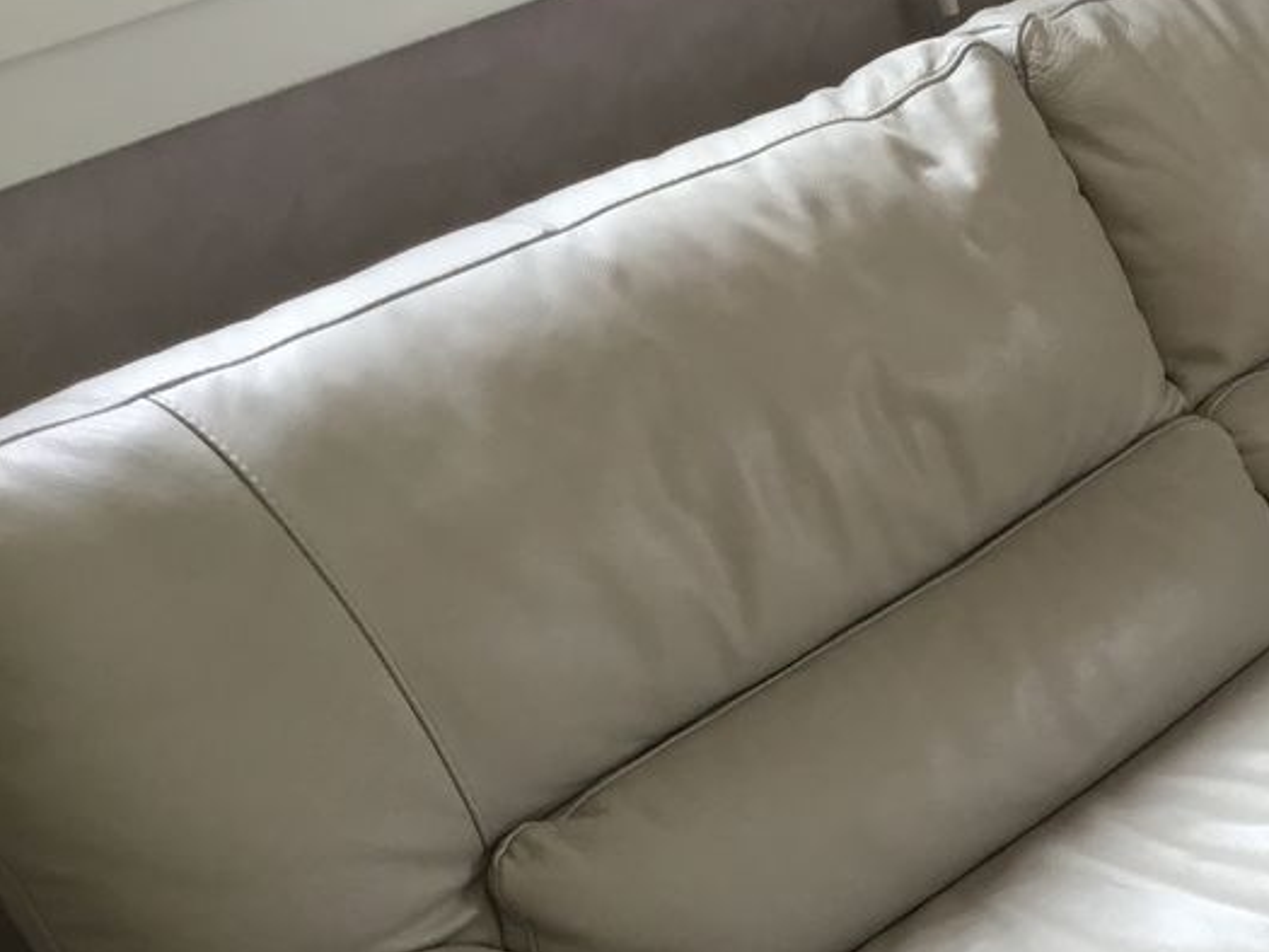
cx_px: 1206
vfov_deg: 24.5
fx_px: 2163
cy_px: 718
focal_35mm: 59
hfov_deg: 30.8
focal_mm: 3.3
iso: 64
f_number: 2.4
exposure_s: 1/33
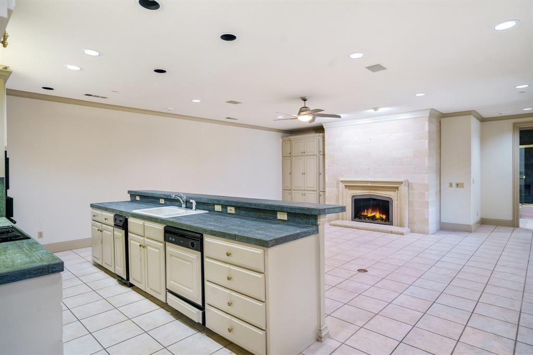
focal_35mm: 20
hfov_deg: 84.0
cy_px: 178
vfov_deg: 61.9
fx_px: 296
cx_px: 266
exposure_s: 1/4
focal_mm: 20
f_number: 6.3
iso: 800
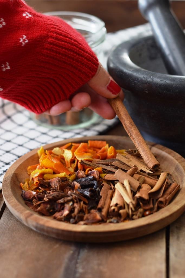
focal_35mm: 75
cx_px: 92
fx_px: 578
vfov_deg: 27.0
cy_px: 139
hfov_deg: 18.2
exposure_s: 1/25
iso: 125
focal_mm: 50
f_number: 3.5
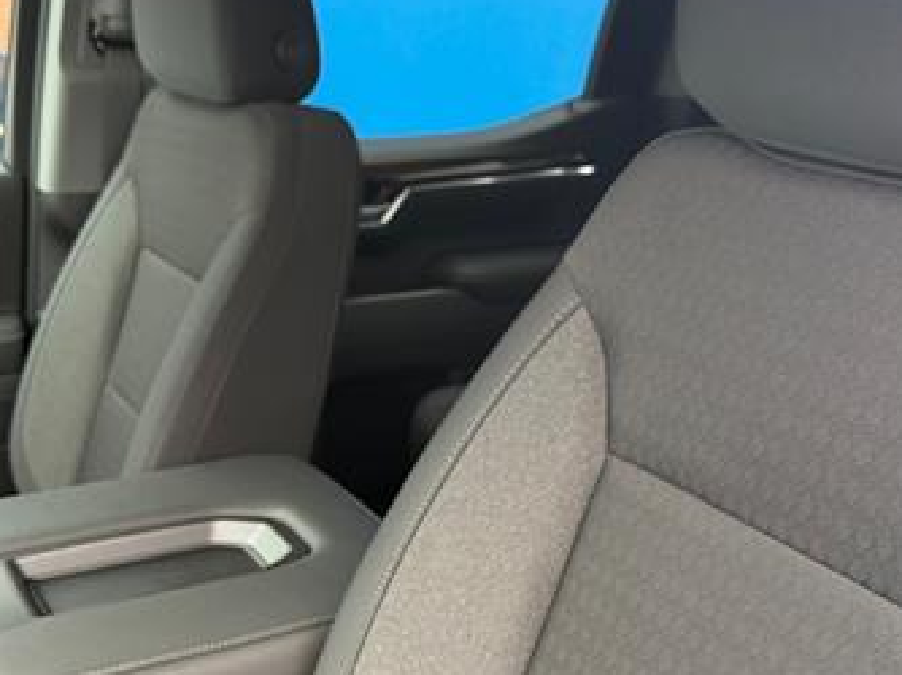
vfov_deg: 31.3
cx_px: 335
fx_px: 1198
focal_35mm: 46
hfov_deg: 41.0
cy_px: 440
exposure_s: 1/60
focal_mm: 6.76
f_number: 1.78
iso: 250
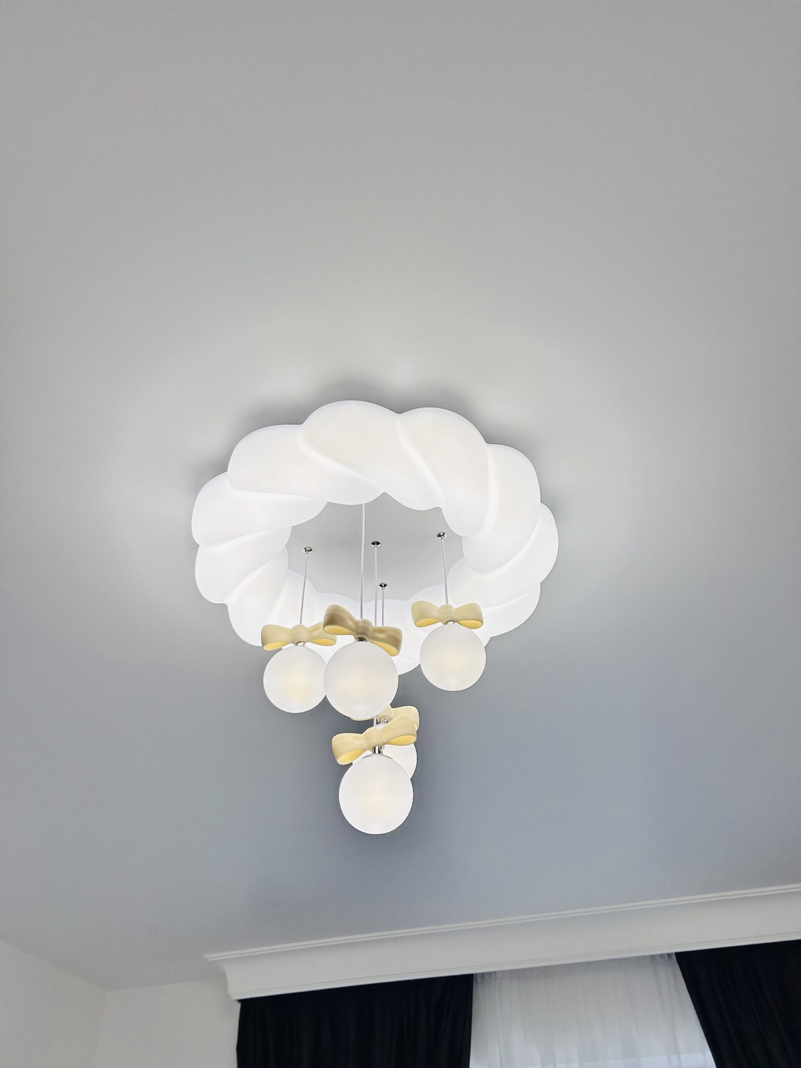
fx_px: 802
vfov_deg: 67.3
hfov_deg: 53.1
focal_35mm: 26
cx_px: 400
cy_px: 534
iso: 50
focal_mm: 5.7
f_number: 1.5
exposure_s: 1/1934
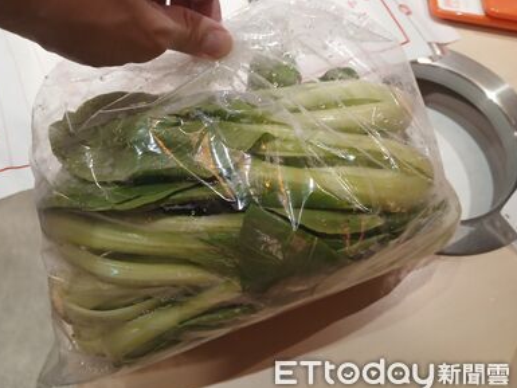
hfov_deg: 65.3
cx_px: 251
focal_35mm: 27
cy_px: 199
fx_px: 403
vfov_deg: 51.4
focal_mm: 3.98
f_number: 1.8
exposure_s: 1/40
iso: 250
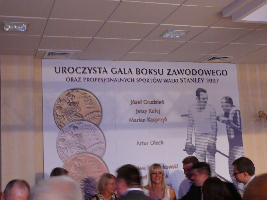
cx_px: 134
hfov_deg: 33.2
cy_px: 100
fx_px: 447
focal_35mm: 58
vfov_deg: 25.2
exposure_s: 1/8
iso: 200
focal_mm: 11.6
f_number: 3.2
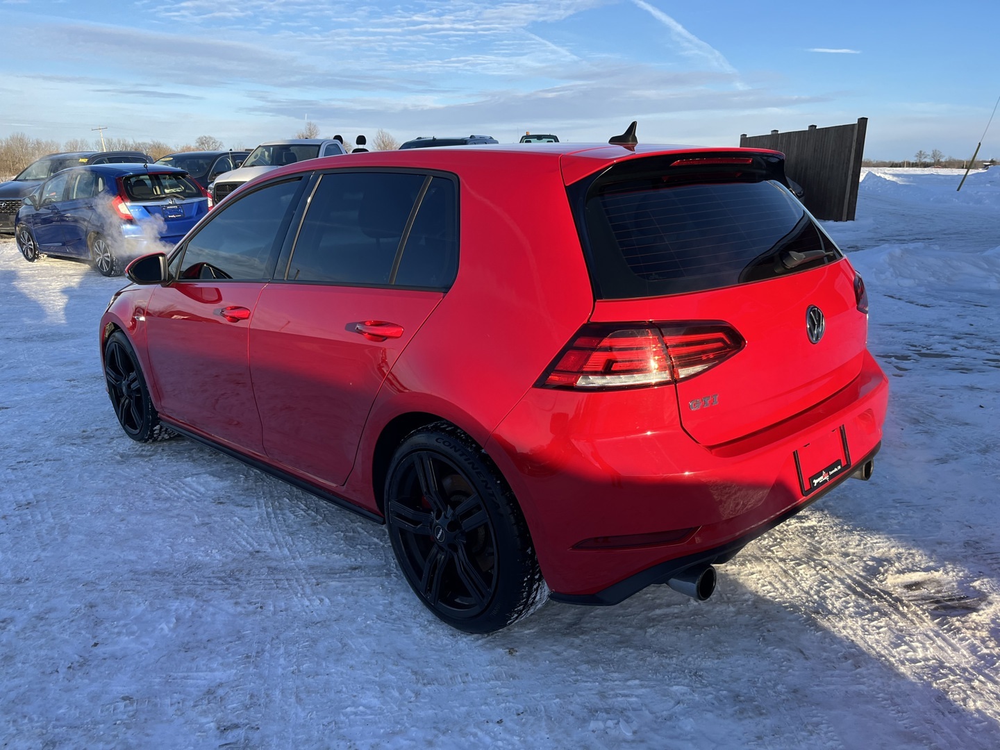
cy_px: 375
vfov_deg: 53.1
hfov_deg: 67.3
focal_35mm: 26
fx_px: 751
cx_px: 500
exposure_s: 1/1075
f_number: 1.6
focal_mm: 5.1
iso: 50
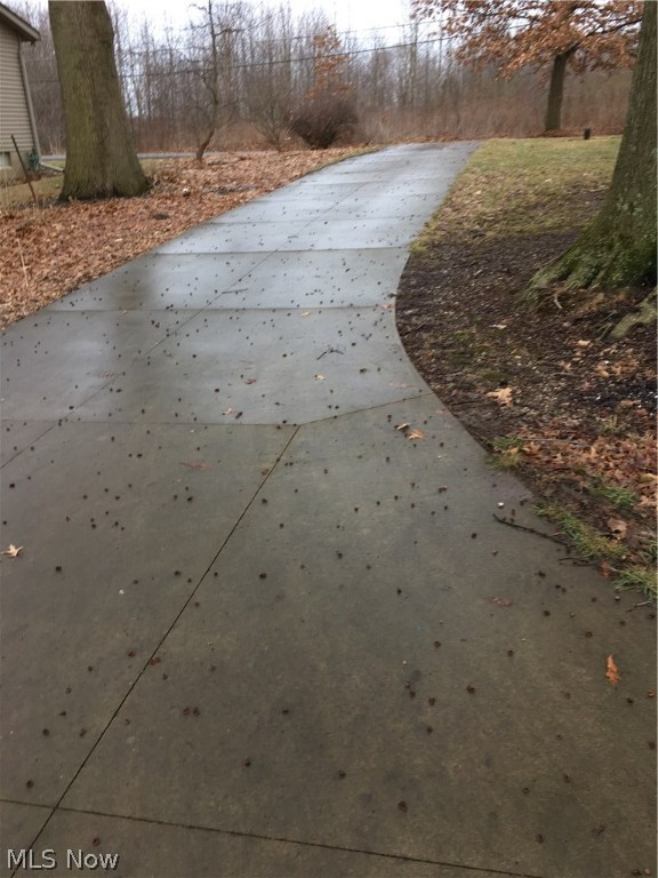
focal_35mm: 29
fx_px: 735
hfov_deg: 48.2
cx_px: 329
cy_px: 439
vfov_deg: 61.7
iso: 25
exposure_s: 1/60
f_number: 2.2
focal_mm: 4.15
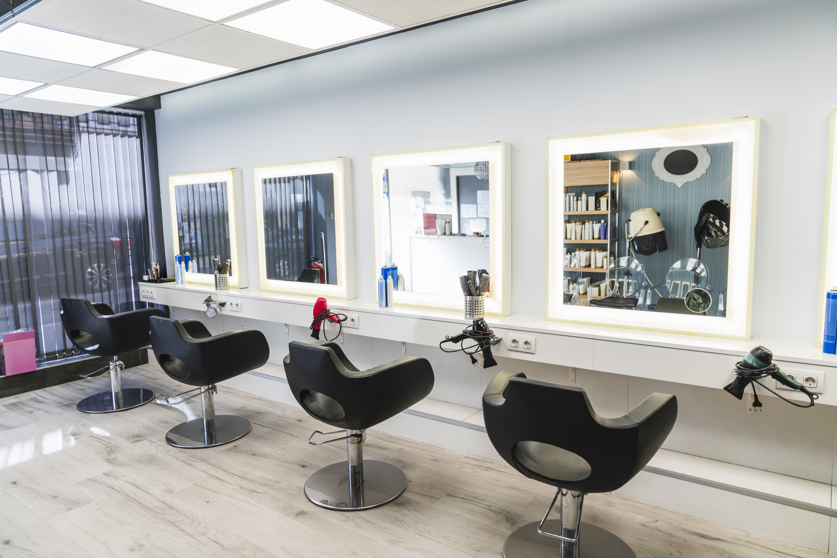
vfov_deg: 53.1
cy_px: 279
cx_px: 418
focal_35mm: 24
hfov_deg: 73.7
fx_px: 558
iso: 320
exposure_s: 1/200
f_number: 2.8
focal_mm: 24
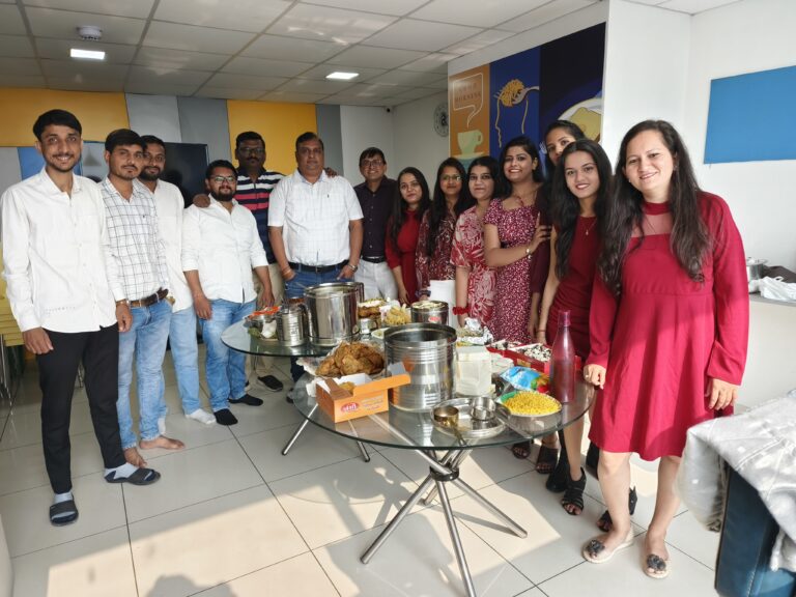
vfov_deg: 58.9
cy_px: 298
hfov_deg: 73.9
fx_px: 529
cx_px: 398
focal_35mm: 23
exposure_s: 1/100
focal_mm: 5.5
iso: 75
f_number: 1.75
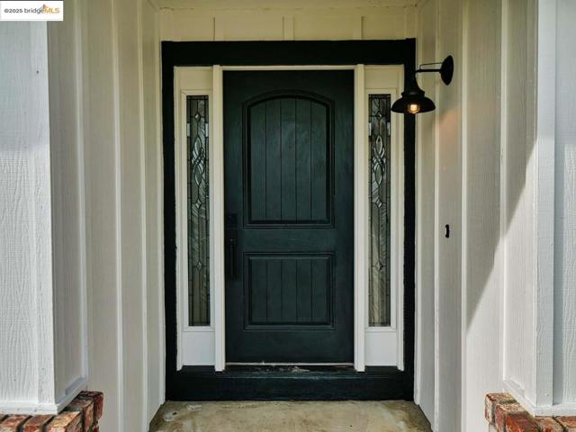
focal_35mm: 28
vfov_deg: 49.7
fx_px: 466
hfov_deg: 63.4
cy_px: 216
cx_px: 288
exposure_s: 1/800
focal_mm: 14
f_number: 4
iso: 125
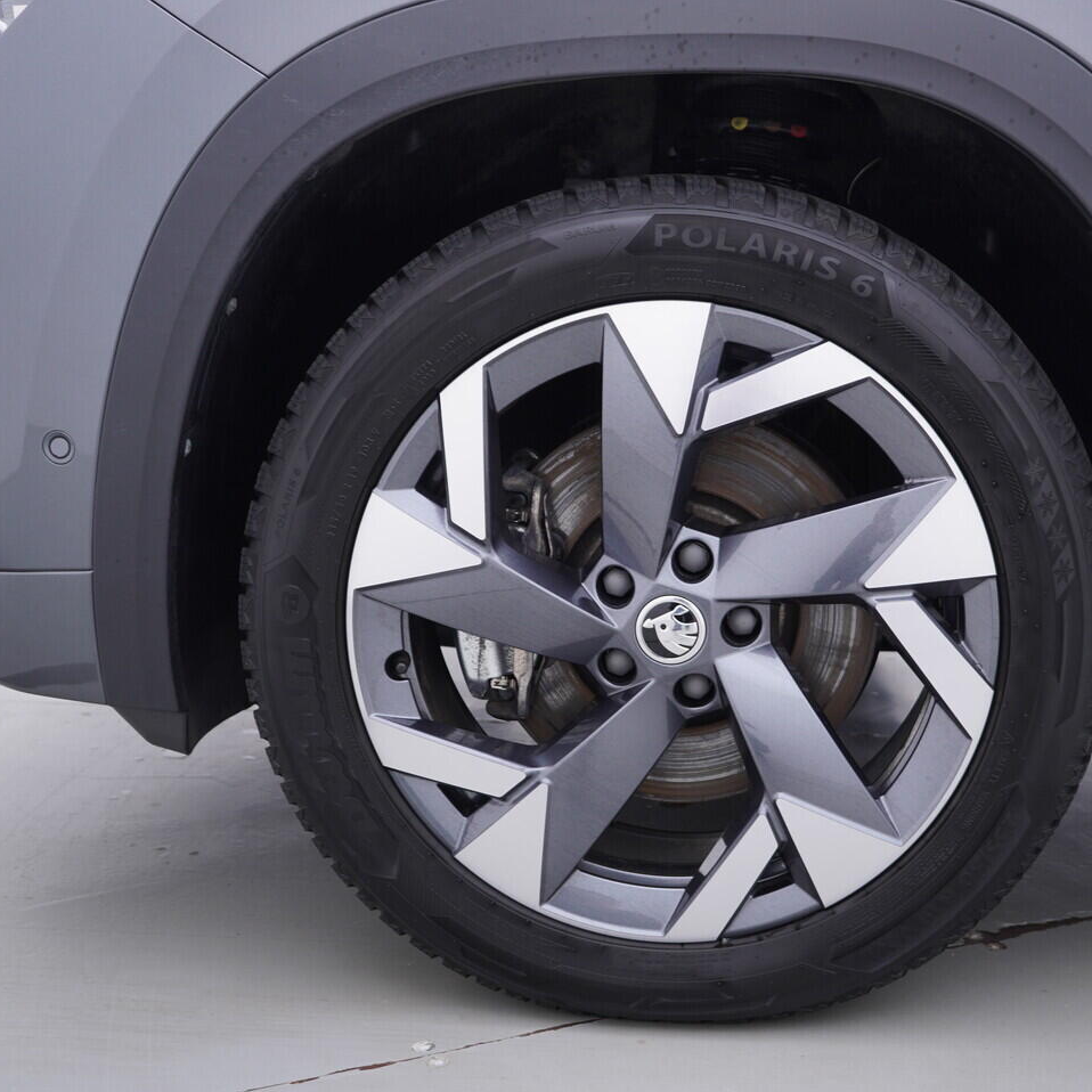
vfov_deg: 36.8
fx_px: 1642
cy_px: 546
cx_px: 700
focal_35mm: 46
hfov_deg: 36.5
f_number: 3.2
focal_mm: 24
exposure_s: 1/50
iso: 125
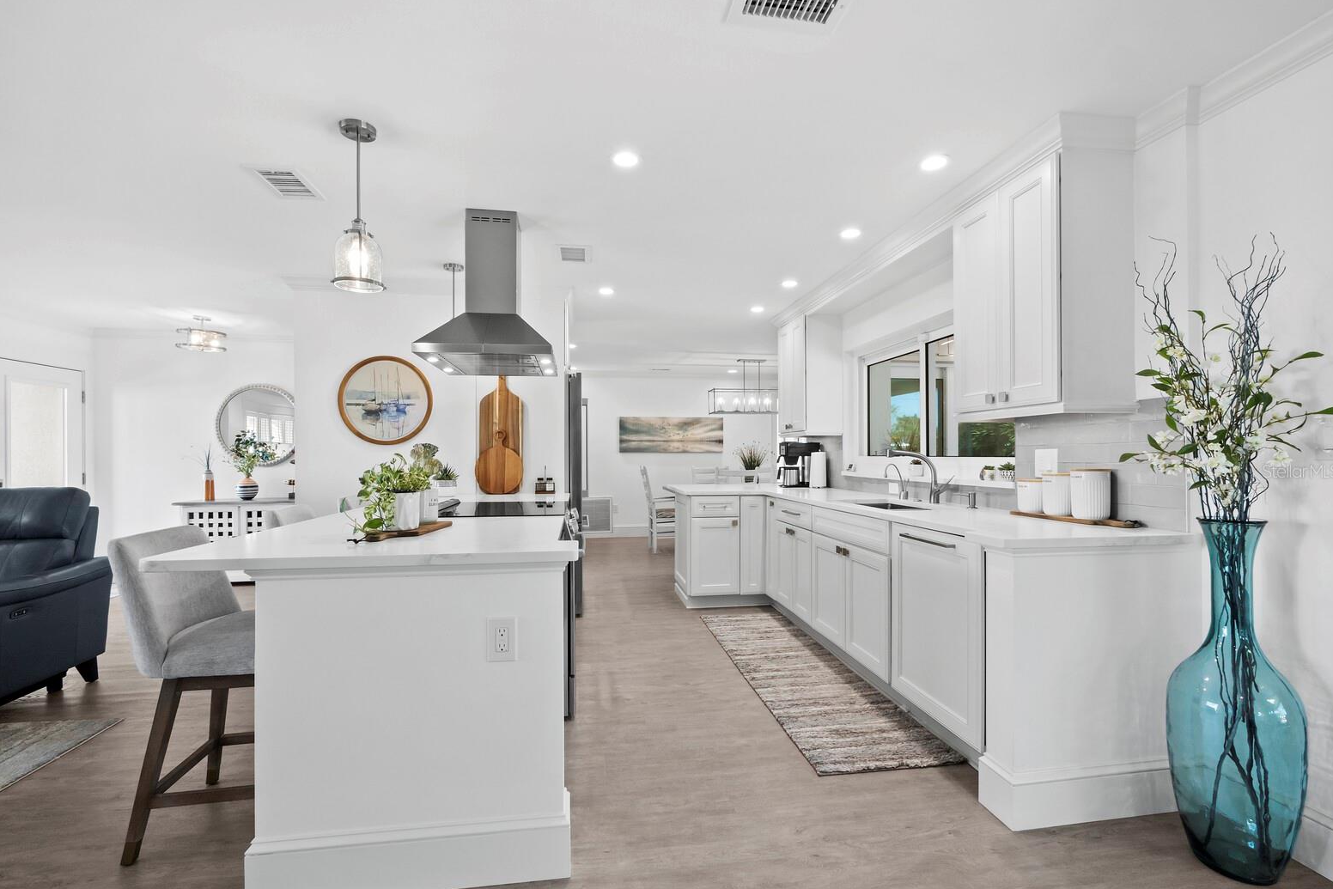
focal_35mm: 15
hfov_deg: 100.4
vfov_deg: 77.3
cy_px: 471
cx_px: 657
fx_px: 555
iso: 320
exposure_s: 1/2.5
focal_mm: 7
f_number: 13
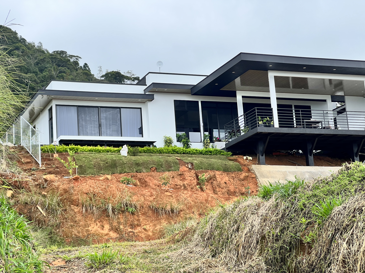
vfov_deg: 19.1
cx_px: 182
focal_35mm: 77
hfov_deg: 25.3
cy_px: 136
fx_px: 812
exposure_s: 1/274
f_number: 2.8
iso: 32
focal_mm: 9
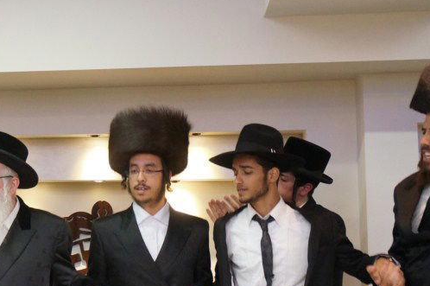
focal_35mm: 73
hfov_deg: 26.6
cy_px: 146
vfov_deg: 18.6
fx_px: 873
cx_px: 33
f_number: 4
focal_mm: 21
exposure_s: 1/160
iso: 1600
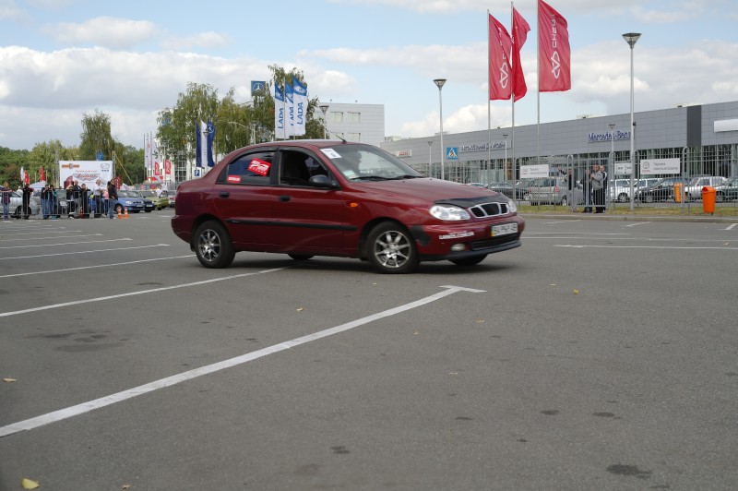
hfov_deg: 42.8
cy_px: 246
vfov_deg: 29.2
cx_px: 369
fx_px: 942
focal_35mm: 46
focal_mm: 30
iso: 100
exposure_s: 1/250
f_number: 6.3
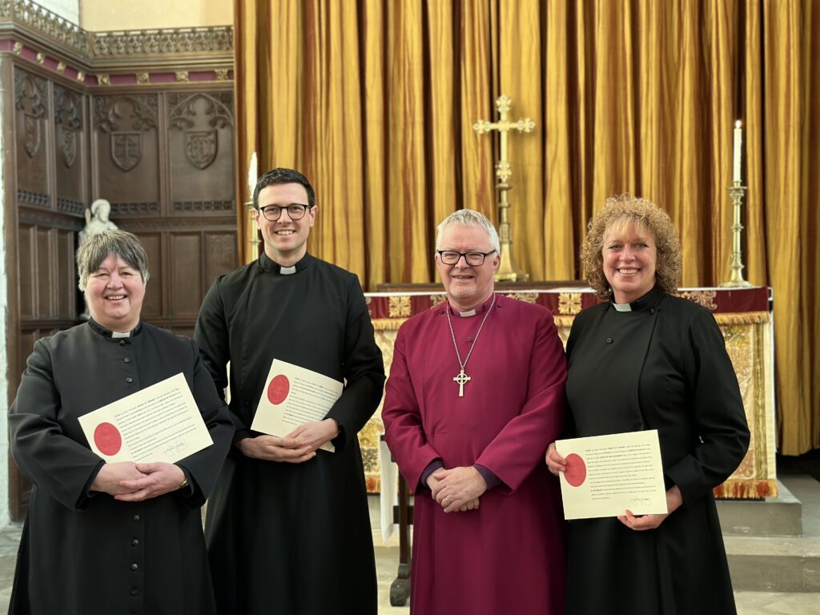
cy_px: 308
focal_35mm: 48
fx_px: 1137
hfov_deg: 39.7
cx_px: 410
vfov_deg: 30.3
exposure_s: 1/50
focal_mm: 6.86
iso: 200
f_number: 1.78
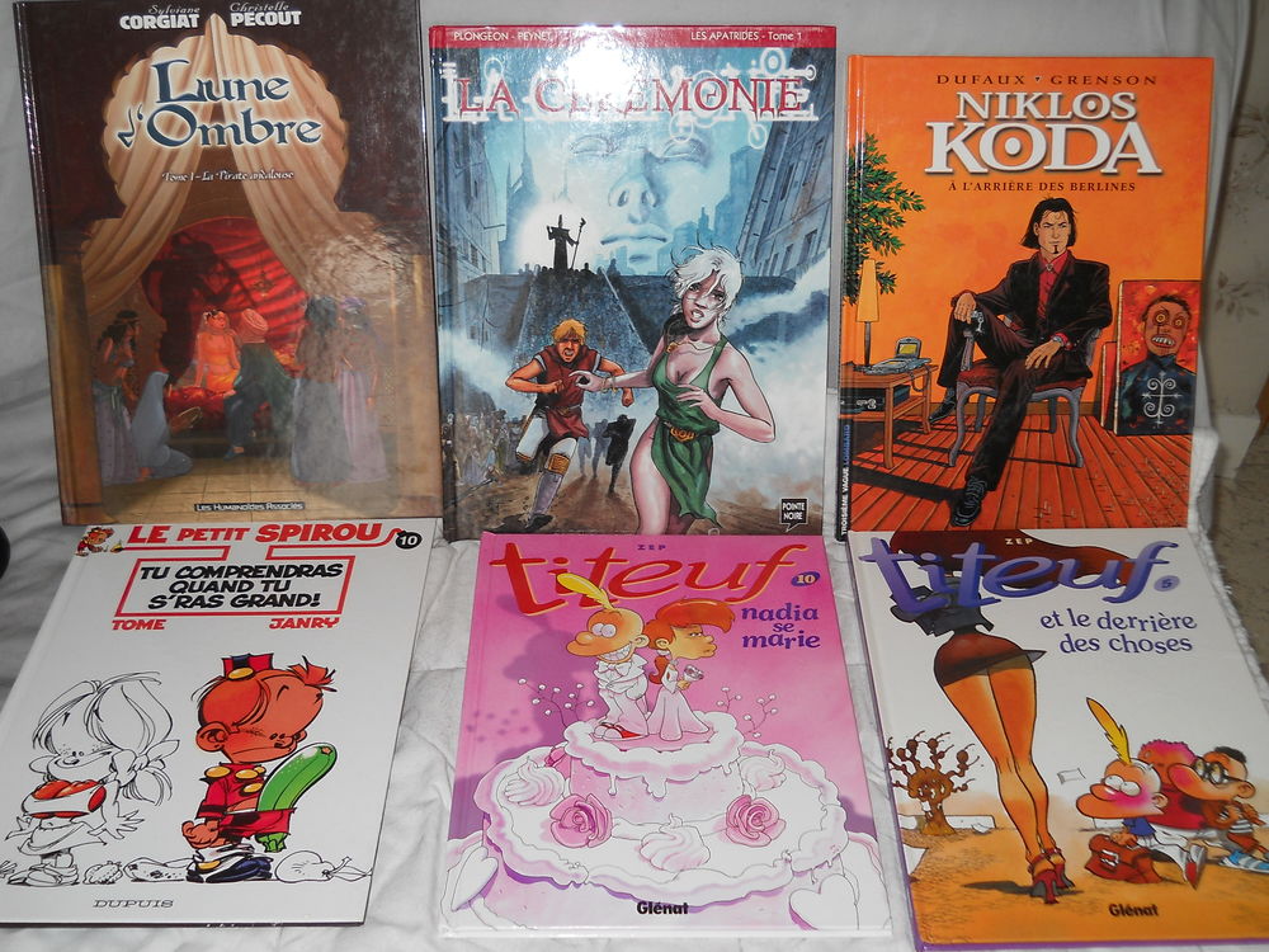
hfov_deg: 45.8
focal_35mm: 41
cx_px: 634
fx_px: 1503
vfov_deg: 35.1
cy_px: 476
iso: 80
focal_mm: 6.72
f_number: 3.1
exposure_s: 1/30
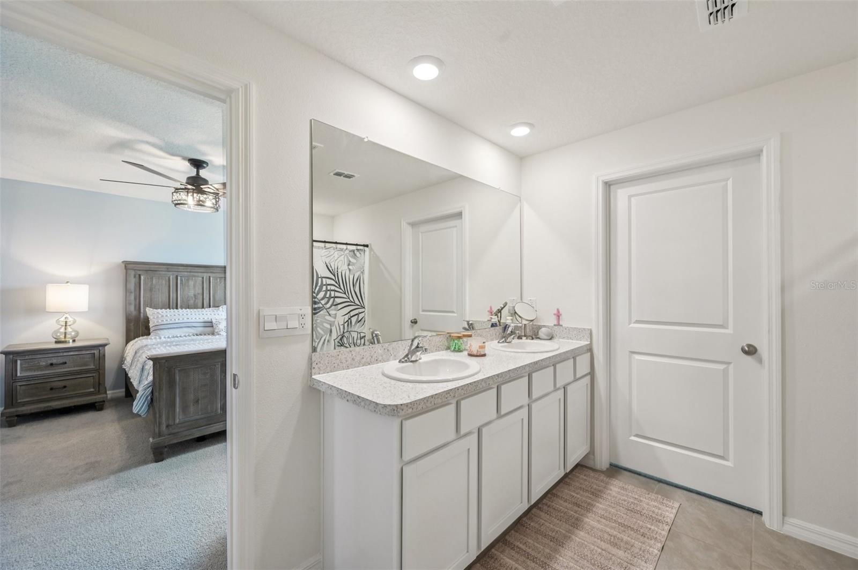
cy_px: 285
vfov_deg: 81.1
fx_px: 333
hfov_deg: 104.3
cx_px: 429
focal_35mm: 14
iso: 400
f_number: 8
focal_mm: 14
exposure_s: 1/25
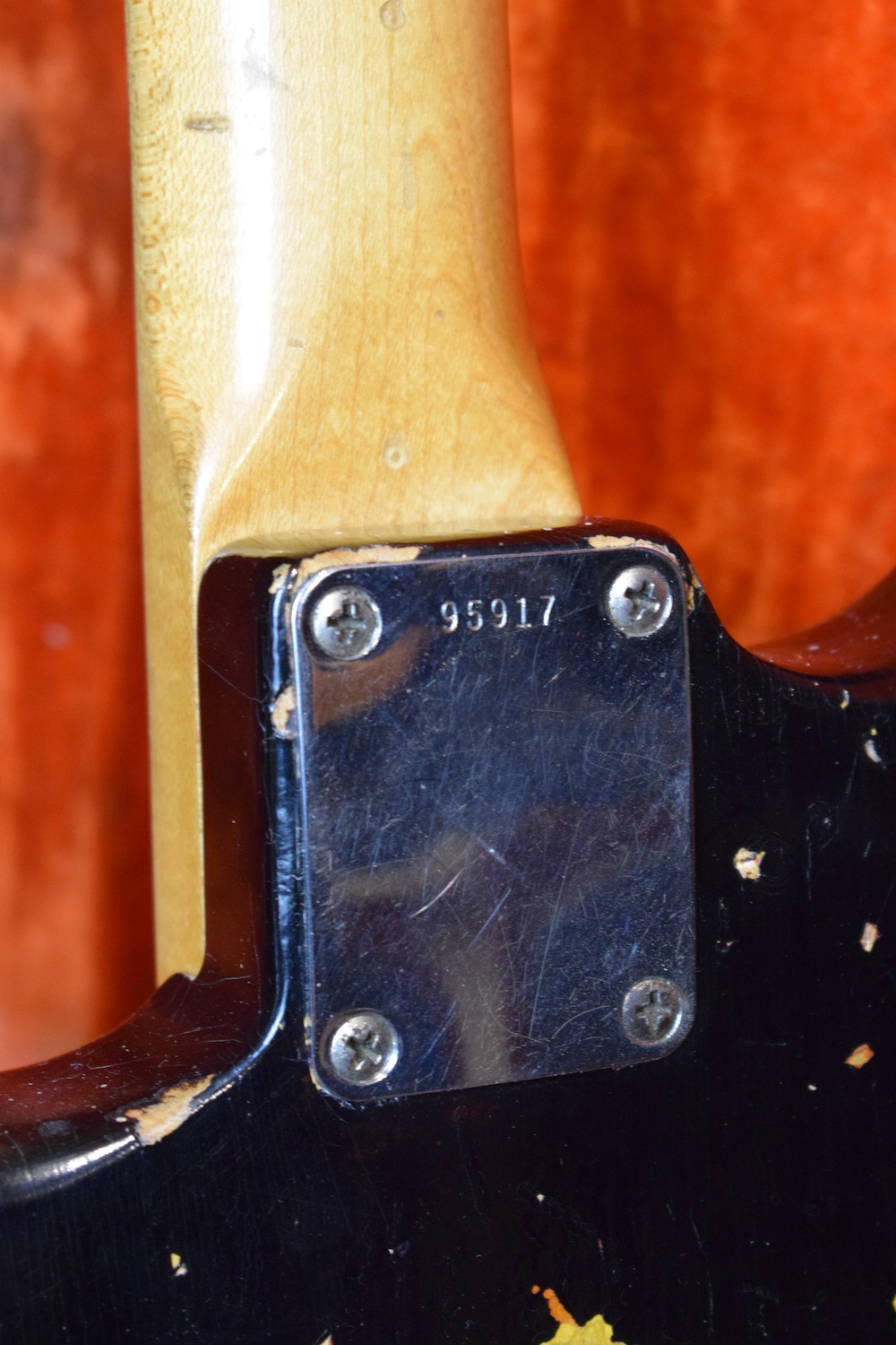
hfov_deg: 16.6
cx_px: 448
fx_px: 3080
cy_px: 672
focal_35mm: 82
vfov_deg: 24.6
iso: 3200
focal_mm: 55
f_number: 5.6
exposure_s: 1/30
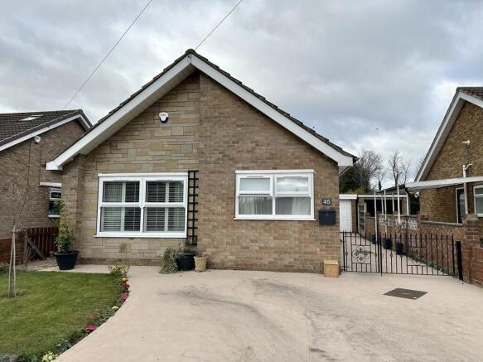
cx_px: 242
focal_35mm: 24
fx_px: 335
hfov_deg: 71.6
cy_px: 181
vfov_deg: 56.8
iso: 80
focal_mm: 6.86
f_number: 1.78
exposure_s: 1/2660
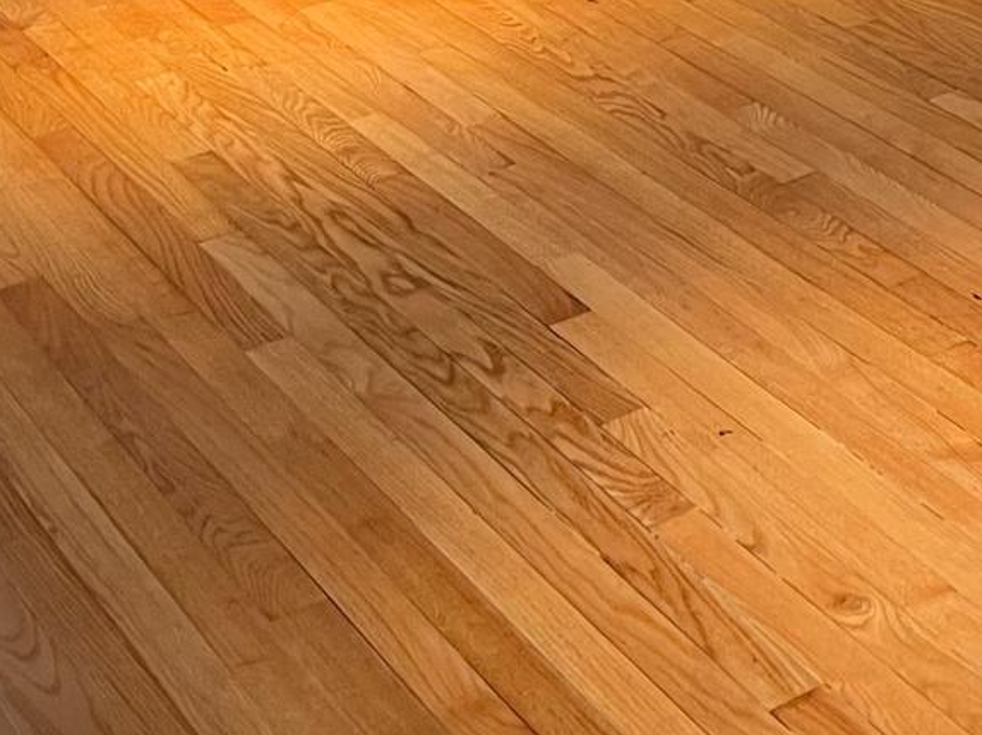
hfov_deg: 19.5
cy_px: -577
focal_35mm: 93
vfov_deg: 14.1
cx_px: 1256
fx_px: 2637
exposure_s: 1/60
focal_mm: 5.1
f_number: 1.6
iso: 80
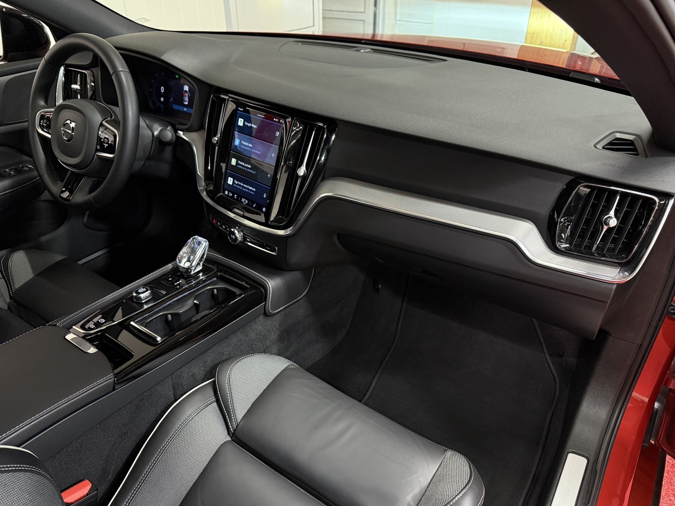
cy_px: 258
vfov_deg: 54.9
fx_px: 488
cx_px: 338
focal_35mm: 25
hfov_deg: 69.4
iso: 320
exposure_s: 1/50
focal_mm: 6.76
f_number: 1.78
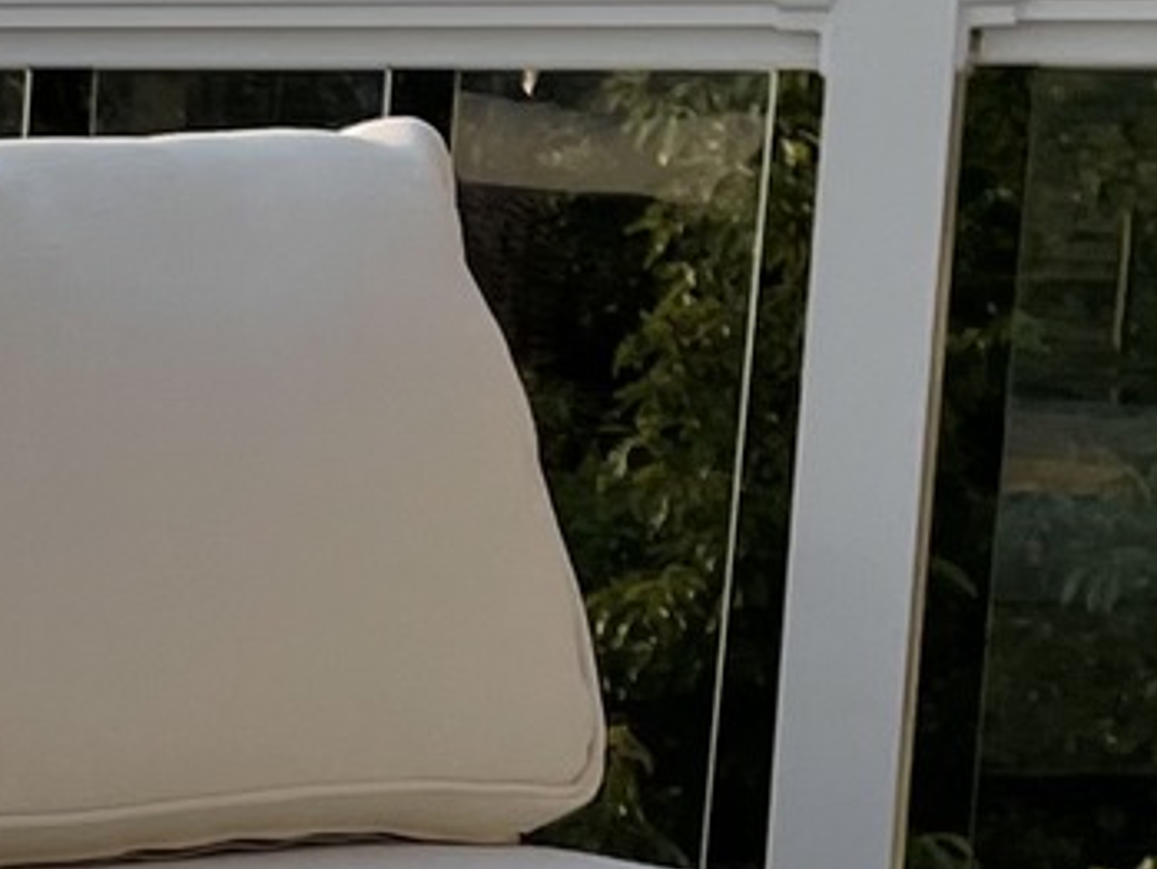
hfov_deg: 11.6
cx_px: -1349
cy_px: 959
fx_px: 4982
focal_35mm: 149
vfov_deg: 9.9
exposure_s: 1/2882
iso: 32
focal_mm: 4.2
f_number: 1.6
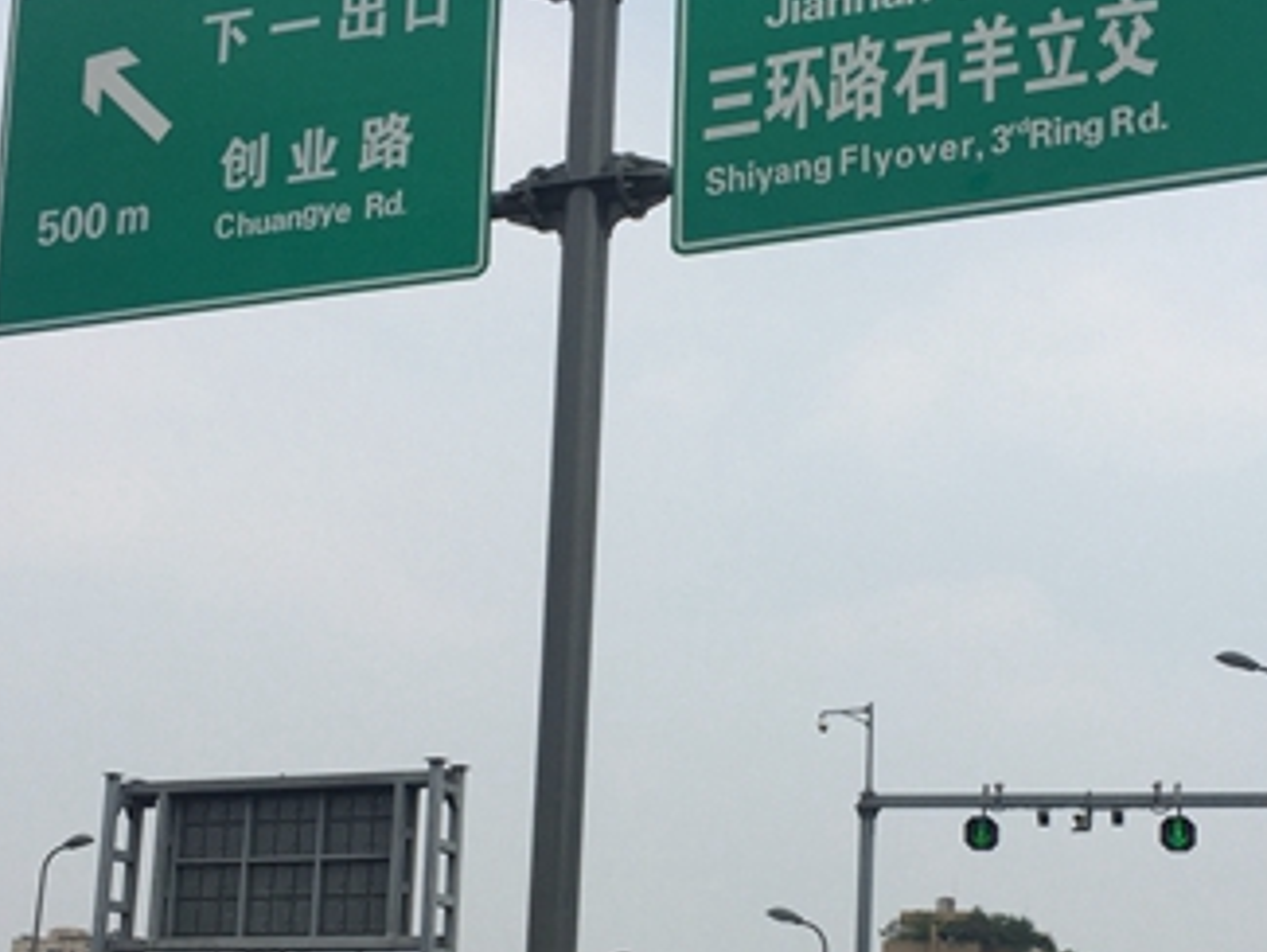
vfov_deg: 24.9
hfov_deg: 33.1
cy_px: 722
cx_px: 745
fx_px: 2124
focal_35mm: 58
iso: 32
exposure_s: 1/2825
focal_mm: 4.15
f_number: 2.2
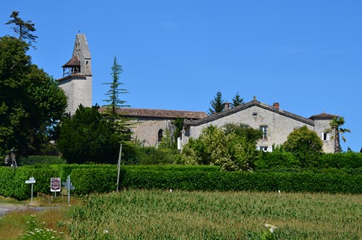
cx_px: 181
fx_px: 1580
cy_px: 120
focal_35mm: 158
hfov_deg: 13.1
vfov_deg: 8.7
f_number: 13
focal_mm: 105
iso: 100
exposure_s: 1/200
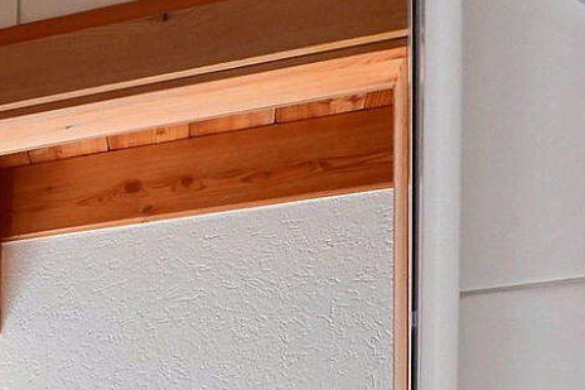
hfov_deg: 19.4
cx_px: -488
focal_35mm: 76
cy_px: 755
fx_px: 1236
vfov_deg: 15.0
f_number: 9
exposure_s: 1/2
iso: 400
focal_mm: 11.5
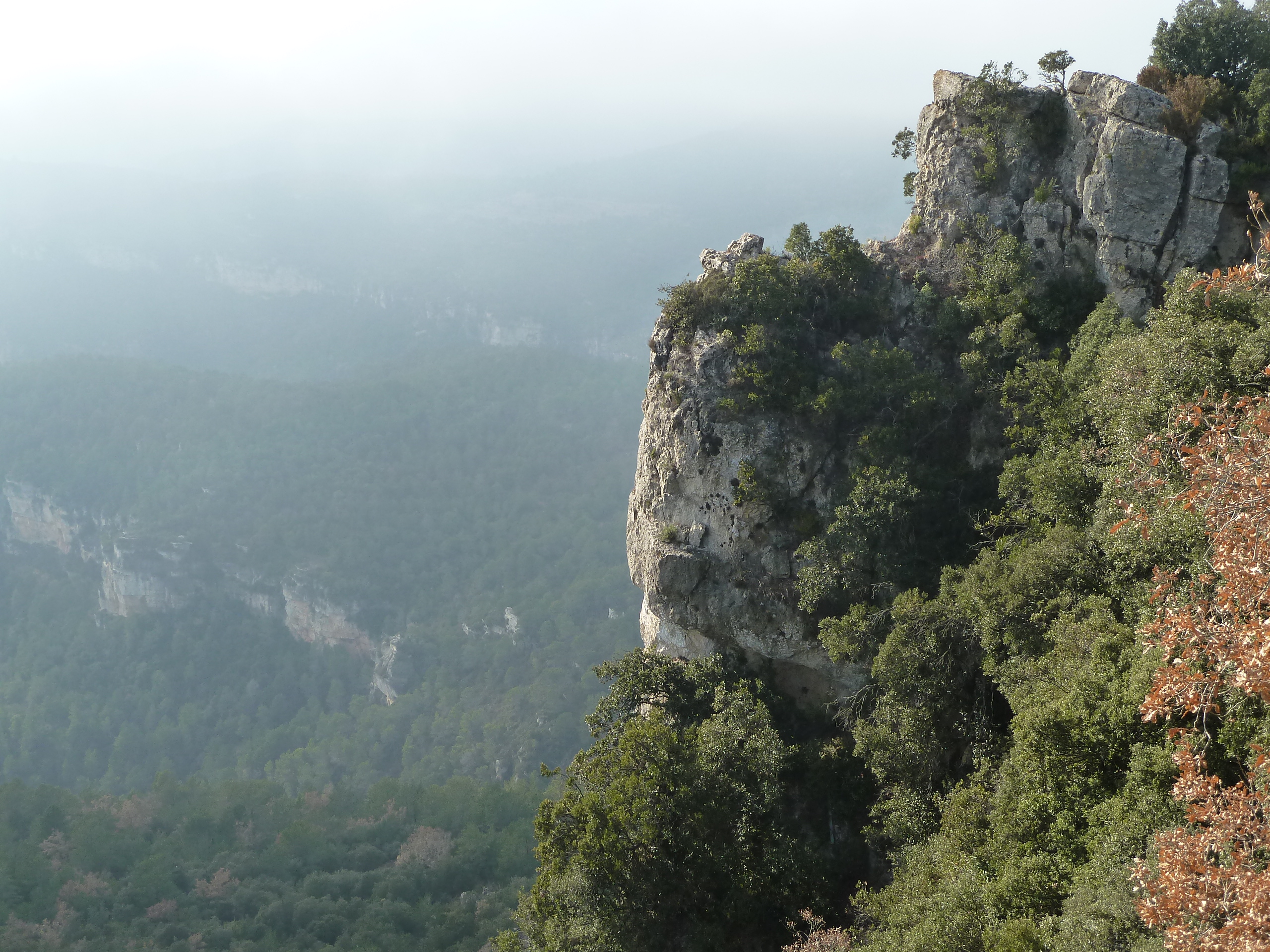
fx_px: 1908
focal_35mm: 52
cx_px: 635
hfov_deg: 36.8
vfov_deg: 28.0
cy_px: 476
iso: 125
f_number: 3.8
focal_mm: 8.5
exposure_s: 1/320
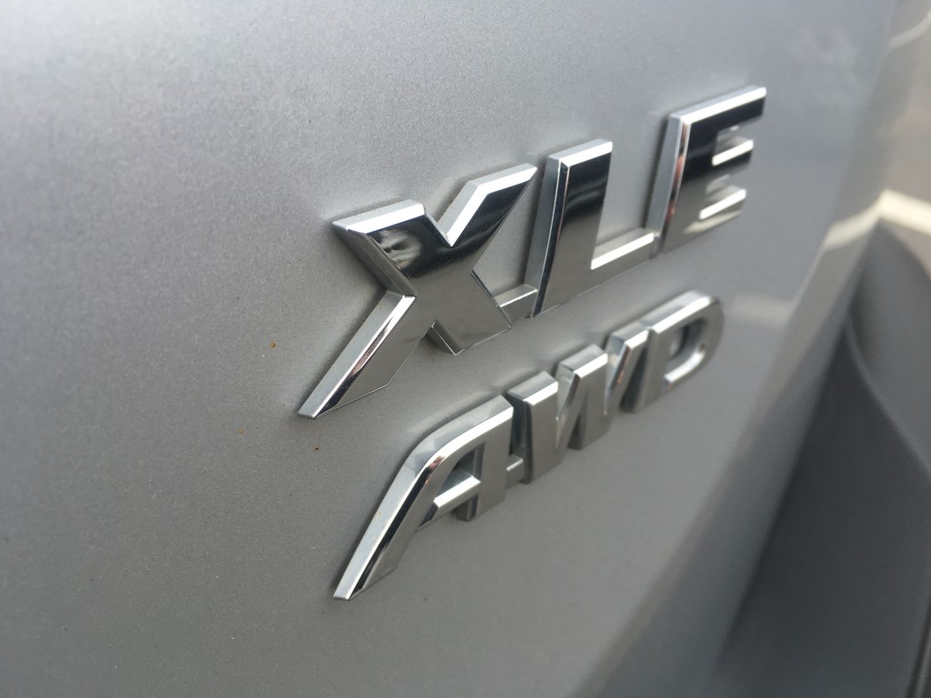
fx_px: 780
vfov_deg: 48.2
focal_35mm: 29
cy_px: 349
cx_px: 466
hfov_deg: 61.7
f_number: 2.2
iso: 32
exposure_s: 1/120
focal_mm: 4.15
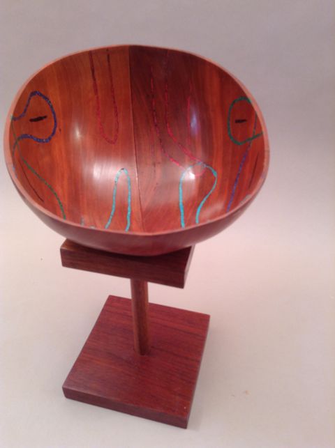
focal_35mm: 33
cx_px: 168
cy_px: 224
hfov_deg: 42.8
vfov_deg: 55.4
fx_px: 427
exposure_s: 1/33
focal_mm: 3.3
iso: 32
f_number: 2.4
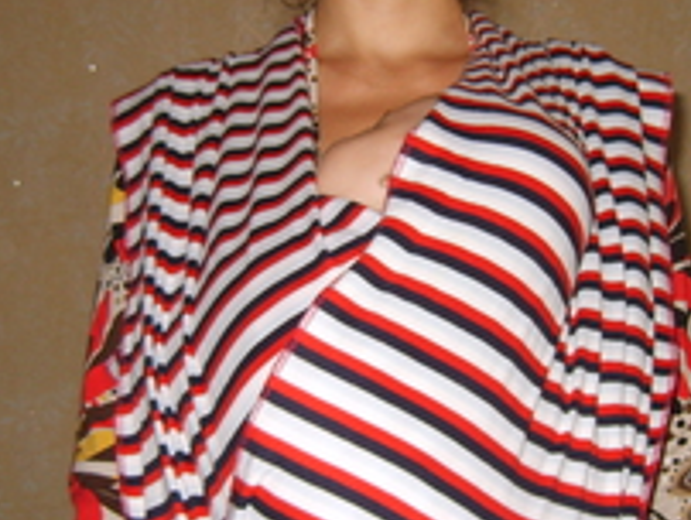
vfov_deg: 18.9
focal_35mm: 78
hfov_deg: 25.0
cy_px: 222
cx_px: 404
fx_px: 1559
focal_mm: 7.4
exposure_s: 1/30
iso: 100
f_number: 2.8
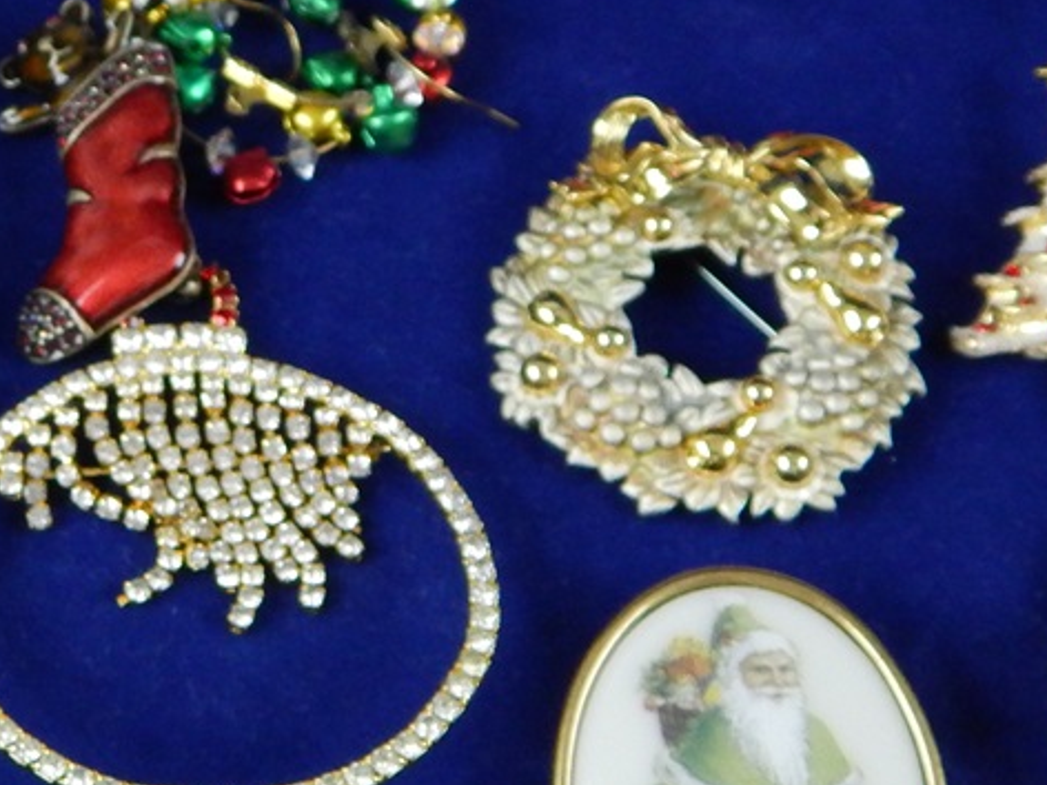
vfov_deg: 18.5
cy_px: 186
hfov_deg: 23.8
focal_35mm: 79
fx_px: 2389
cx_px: 34
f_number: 3.2
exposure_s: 1/60
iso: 400
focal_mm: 5.1
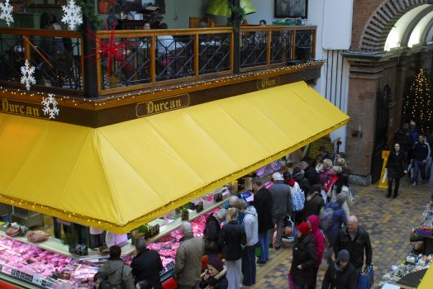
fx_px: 529
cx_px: 261
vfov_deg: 30.5
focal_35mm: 44
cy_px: 139
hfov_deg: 44.2
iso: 400
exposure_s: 1/20
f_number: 5
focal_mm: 24
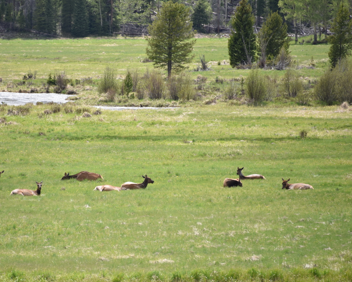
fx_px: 4187
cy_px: 155
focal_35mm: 402
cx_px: 124
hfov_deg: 4.8
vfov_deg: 3.8
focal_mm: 300
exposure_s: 1/640
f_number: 5.6
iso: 250
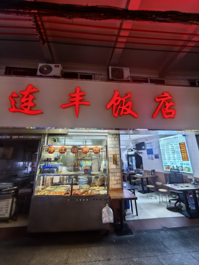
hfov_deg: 89.9
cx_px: 100
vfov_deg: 106.2
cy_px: 132
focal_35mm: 13
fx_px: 100
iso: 250
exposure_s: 1/50
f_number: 2.2
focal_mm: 1.95
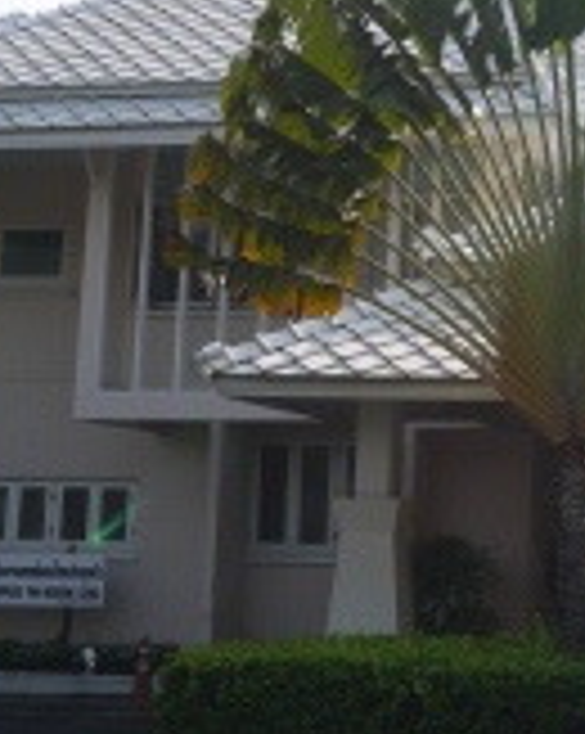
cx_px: 580
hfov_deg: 17.4
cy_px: 135
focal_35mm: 86
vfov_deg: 21.9
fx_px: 1865
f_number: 8
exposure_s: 1/320
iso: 160
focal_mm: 16
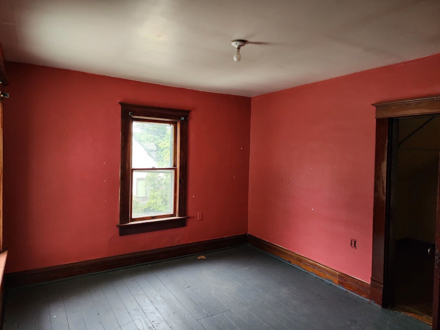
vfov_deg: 58.9
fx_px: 292
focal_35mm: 23
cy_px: 165
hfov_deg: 73.9
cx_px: 220
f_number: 1.8
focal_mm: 6.4
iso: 250
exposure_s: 1/120
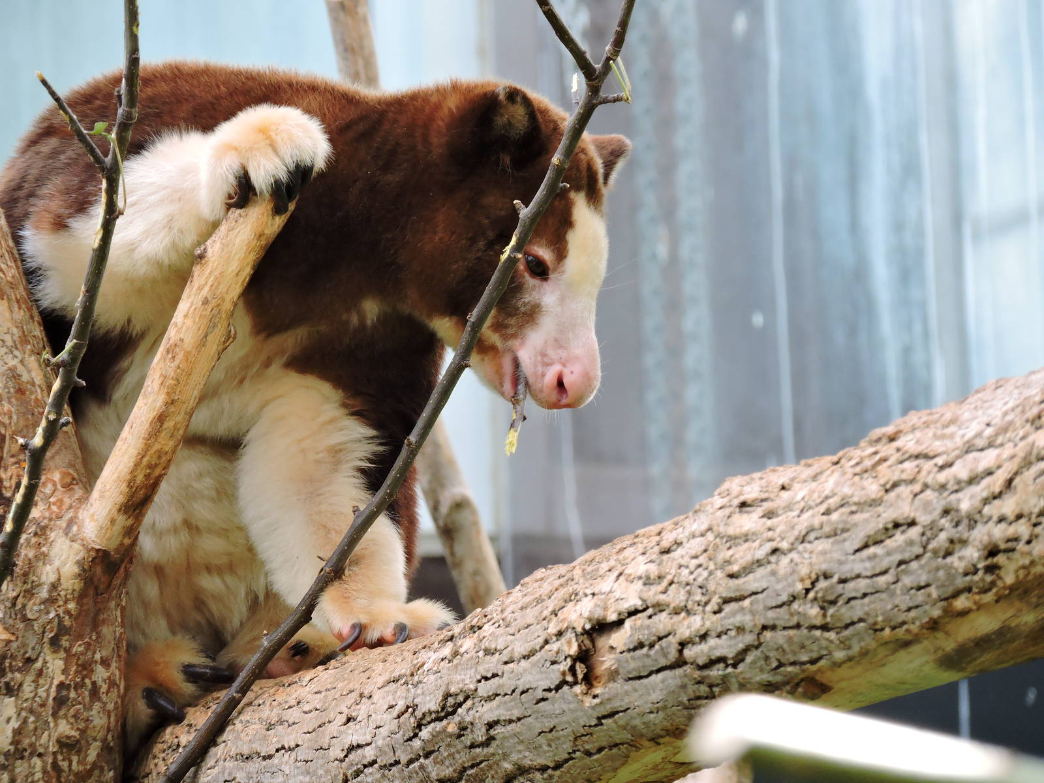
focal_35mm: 500
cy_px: 392
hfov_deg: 4.0
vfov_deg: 3.0
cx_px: 522
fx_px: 15080
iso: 400
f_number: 4.9
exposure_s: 1/160
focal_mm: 89.2
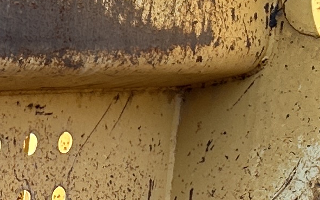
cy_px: 621
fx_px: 1639
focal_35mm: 188
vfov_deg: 6.3
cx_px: -2
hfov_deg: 11.0
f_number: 1.5
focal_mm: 5.7
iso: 50
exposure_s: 1/654
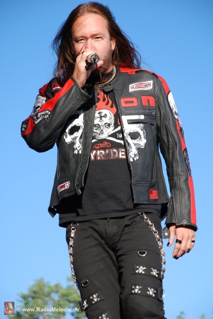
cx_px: 106
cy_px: 160
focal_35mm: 158
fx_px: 1394
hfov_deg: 8.7
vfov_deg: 13.0
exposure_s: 1/320
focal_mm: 105
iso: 200
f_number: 5.6
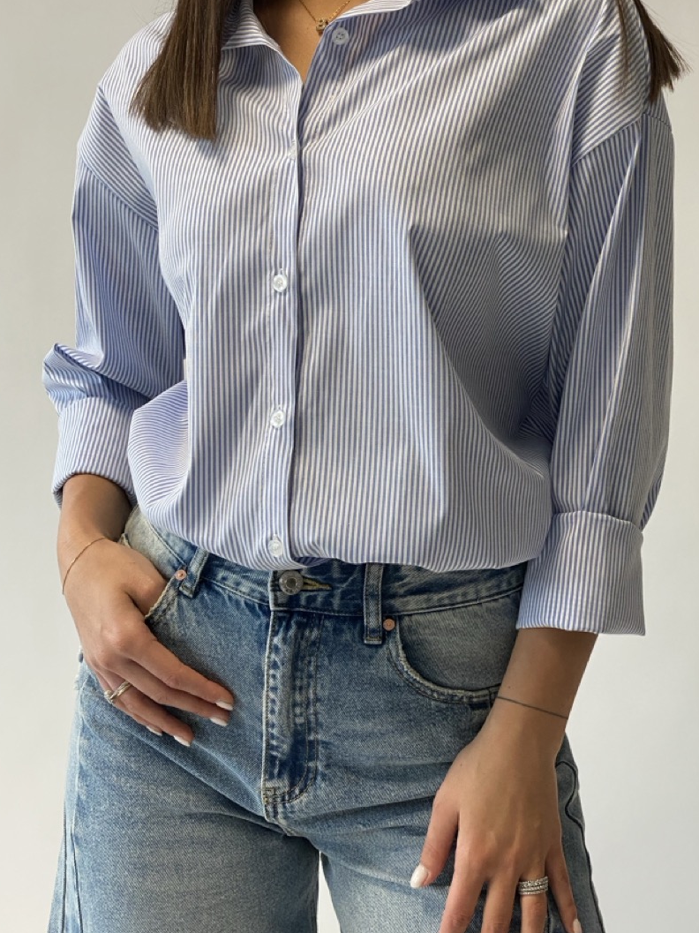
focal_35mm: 63
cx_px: 382
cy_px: 429
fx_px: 1697
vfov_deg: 30.7
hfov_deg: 23.3
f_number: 2
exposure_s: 1/100
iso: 100
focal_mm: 6
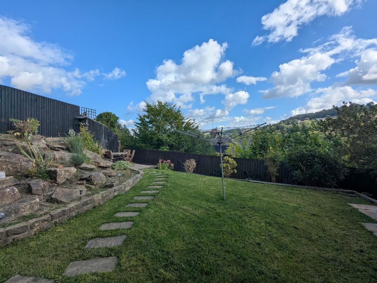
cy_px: 142
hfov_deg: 94.5
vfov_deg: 78.1
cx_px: 188
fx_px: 174
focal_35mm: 16
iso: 48
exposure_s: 1/1475
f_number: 2.2
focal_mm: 2.35
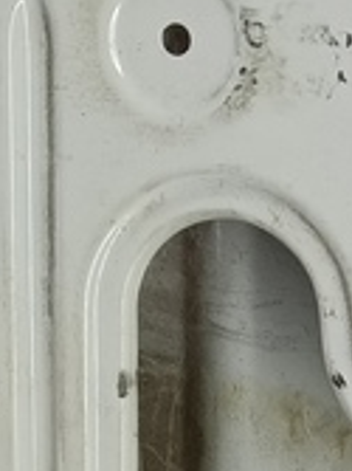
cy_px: 711
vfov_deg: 13.2
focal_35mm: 141
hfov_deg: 10.4
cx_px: 346
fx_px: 1914
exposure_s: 1/100
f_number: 1.6
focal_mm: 4.11
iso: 110
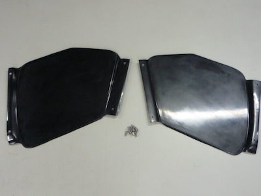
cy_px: 98
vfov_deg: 32.2
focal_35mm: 45
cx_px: 130
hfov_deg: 42.1
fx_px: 339
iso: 320
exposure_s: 1/30
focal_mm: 5.5
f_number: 2.8
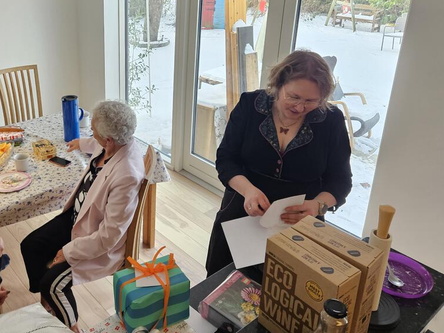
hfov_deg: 51.6
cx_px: 146
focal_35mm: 35
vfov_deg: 40.1
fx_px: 449
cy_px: 107
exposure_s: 1/180
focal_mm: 5.4
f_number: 1.8
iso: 250
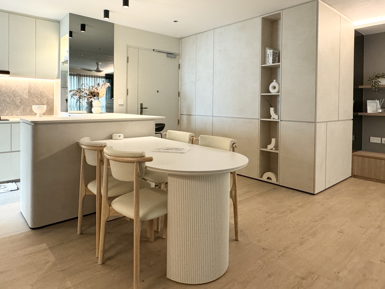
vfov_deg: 56.2
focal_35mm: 24
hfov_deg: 71.6
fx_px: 267
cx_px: 192
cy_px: 109
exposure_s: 1/50
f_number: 2.2
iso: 400
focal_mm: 2.22
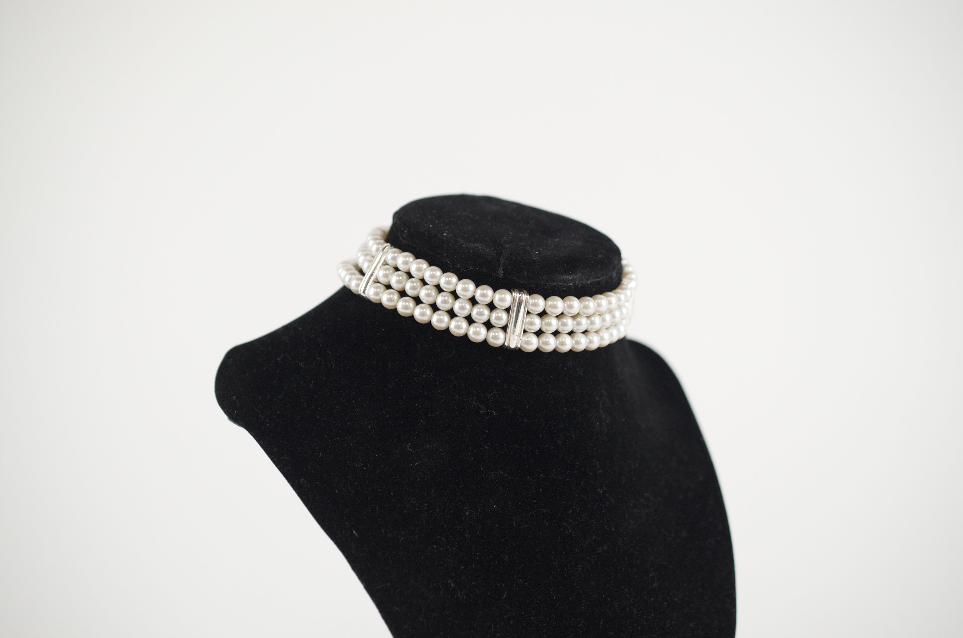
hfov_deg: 33.5
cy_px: 319
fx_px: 1602
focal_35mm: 60
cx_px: 482
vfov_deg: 22.5
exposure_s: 1/160
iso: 800
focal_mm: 40
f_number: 4
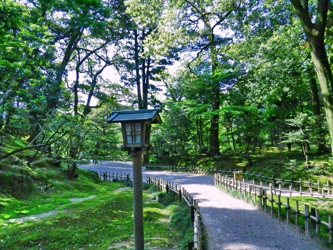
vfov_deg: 54.9
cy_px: 125
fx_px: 240
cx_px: 166
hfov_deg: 69.4
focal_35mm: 25
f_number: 7
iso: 1600
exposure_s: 1/1000
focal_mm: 4.5
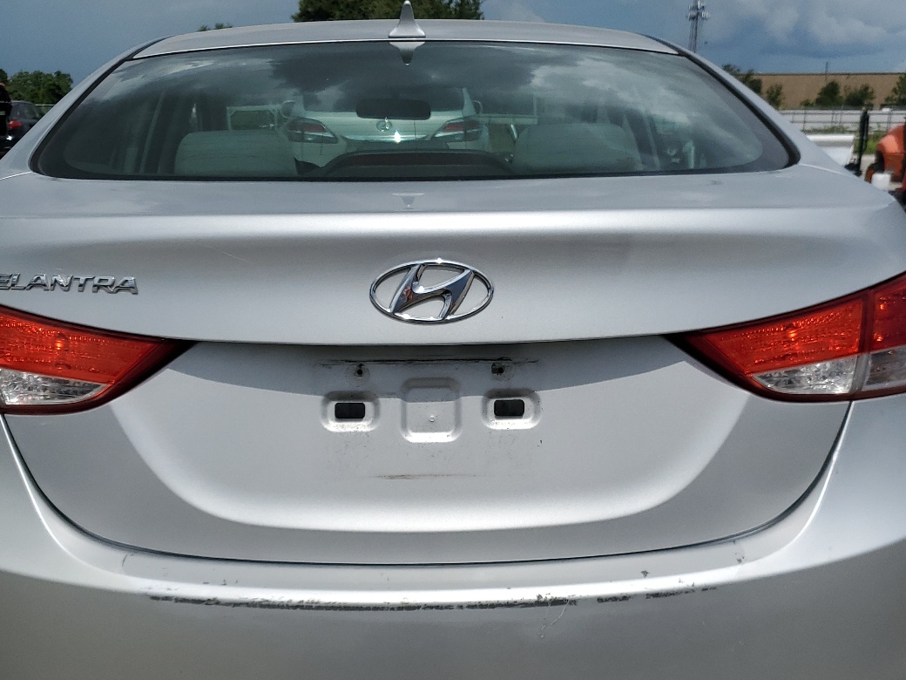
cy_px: 432
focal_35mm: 40
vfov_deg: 35.7
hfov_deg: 46.7
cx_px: 404
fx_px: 1047
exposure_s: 1/10000
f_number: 1.5
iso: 51
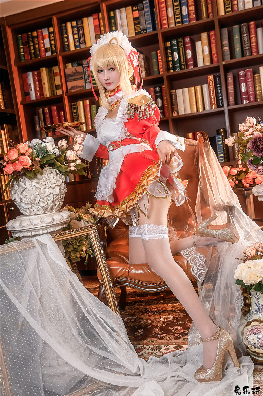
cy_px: 198
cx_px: 132
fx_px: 417
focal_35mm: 38
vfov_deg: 50.7
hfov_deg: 35.0
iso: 640
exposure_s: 1/100
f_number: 3.5
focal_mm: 38
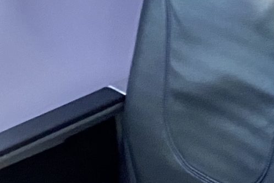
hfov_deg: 13.5
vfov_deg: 9.8
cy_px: 174
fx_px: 1058
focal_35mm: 139
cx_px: 458
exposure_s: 1/27
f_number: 1.8
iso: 640
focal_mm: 4.25
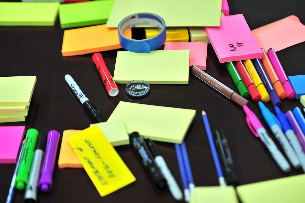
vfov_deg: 15.2
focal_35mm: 90
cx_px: 152
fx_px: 762
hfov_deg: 22.6
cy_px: 102
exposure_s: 1/60
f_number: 2.8
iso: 400
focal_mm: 90
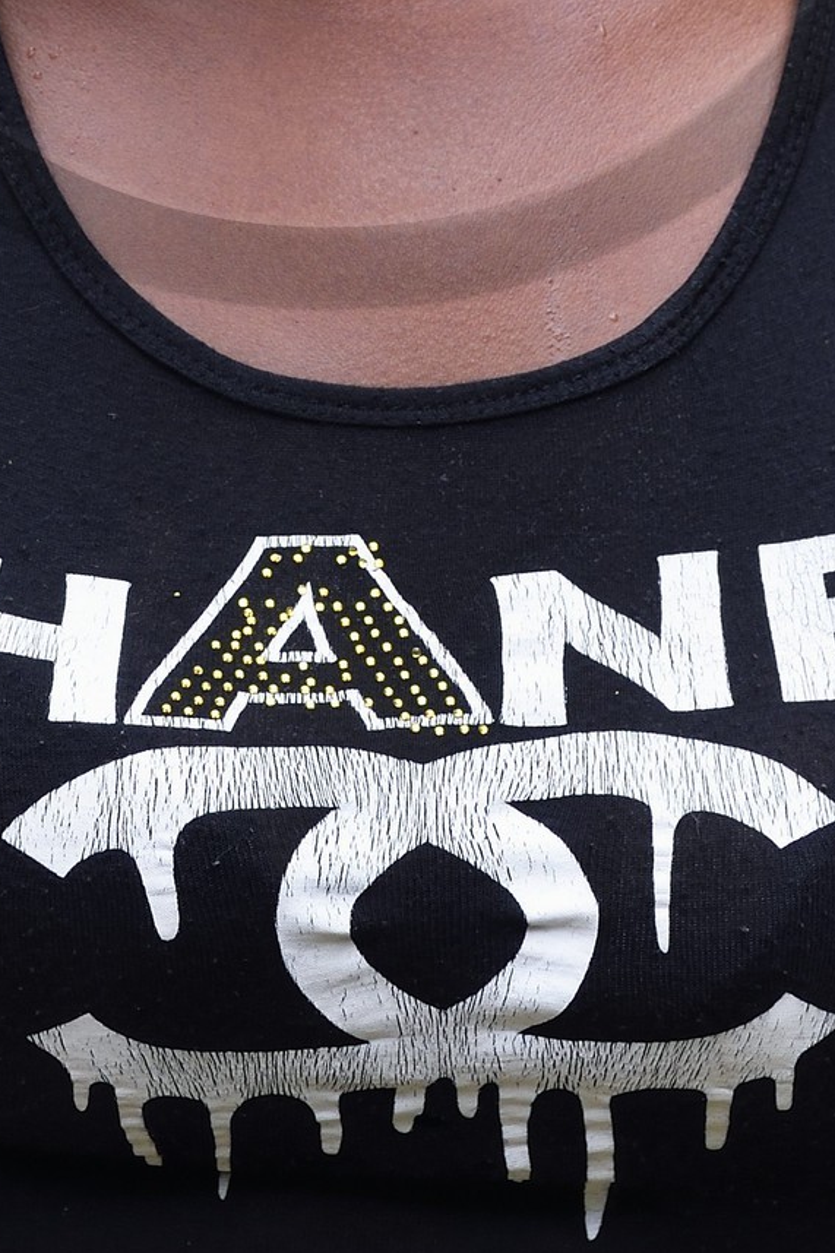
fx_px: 6821
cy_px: -377
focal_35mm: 196
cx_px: 329
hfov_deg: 7.0
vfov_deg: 10.3
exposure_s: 1/250
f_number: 8
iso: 400
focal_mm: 70
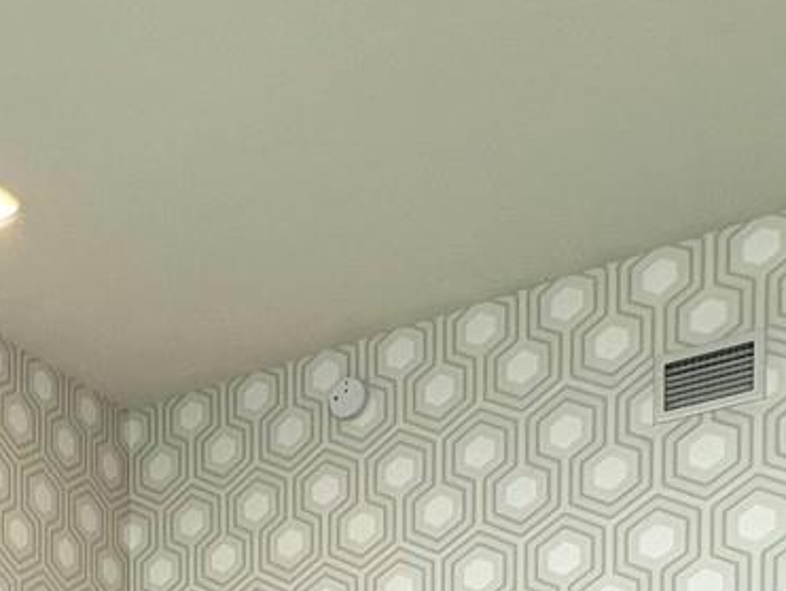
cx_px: 59
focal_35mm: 56
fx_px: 1273
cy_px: 1036
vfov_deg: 19.9
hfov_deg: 32.4
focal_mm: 1.57
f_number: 1.8
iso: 32
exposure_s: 1/124
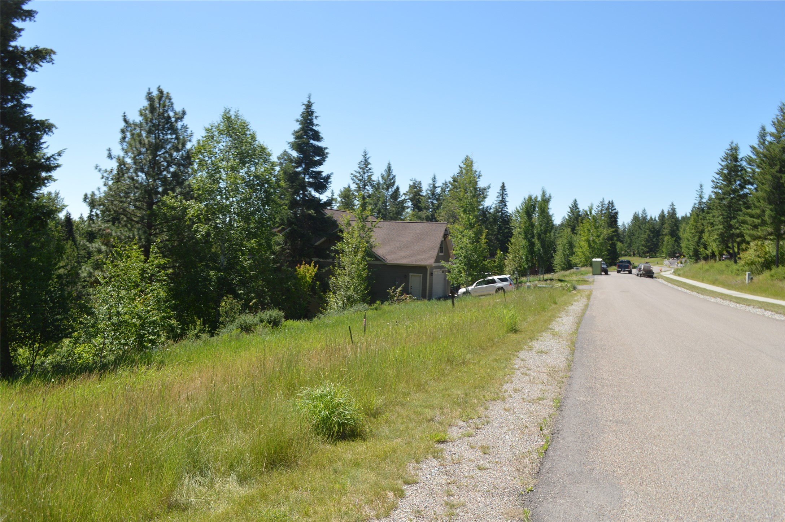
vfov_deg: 43.5
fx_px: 654
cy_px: 261
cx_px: 392
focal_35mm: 30
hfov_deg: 62.0
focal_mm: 20
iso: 100
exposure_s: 1/200
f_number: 7.1
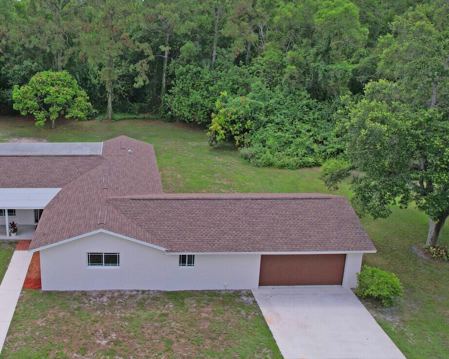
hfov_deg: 48.5
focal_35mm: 36
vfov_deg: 40.9
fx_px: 478
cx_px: 116
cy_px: 135
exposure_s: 1/1600
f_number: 2.8
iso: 110
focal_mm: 8.38
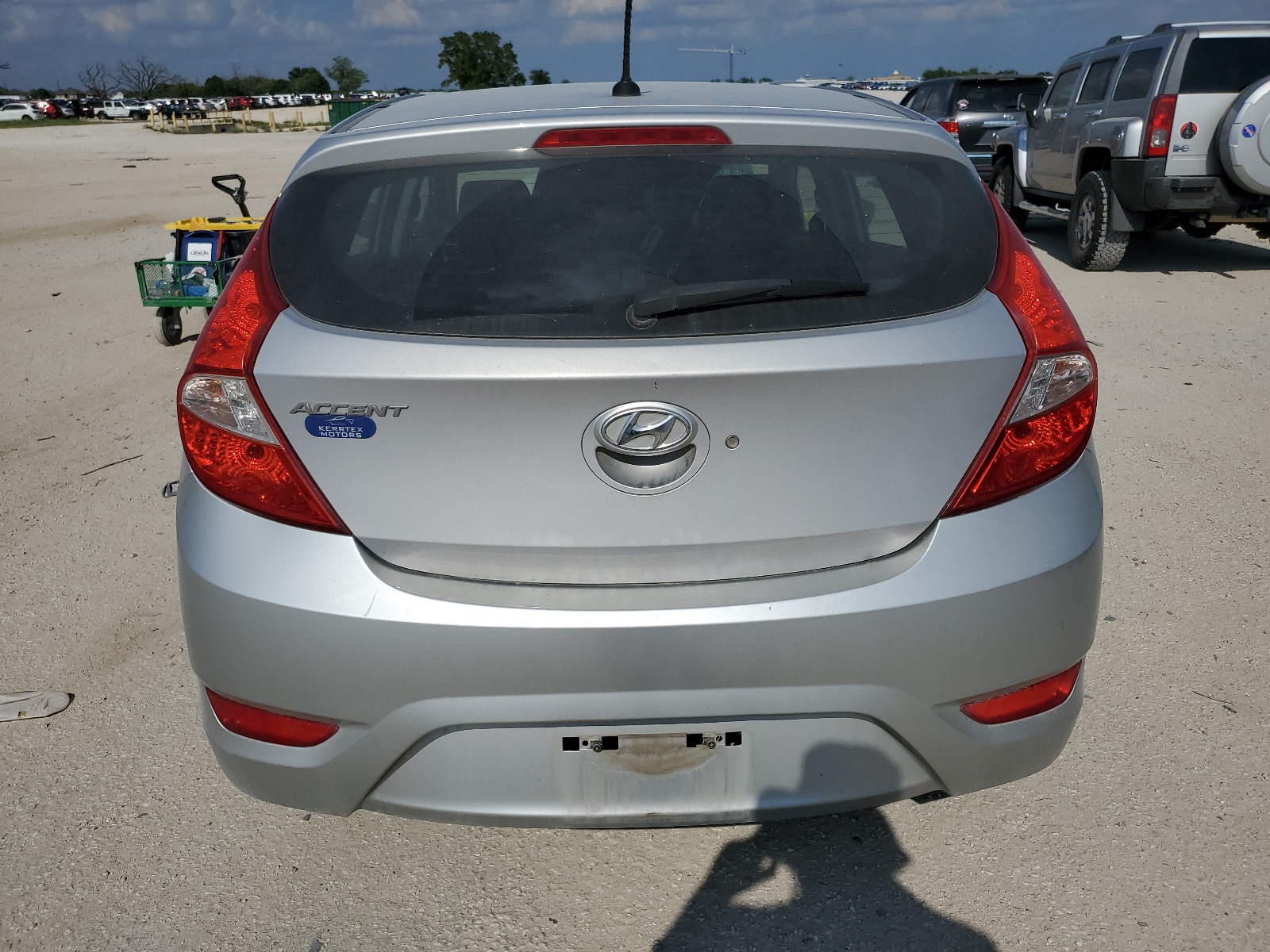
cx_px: 635
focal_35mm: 26
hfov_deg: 67.3
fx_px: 954
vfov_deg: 53.1
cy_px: 476
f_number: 1.5
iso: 50
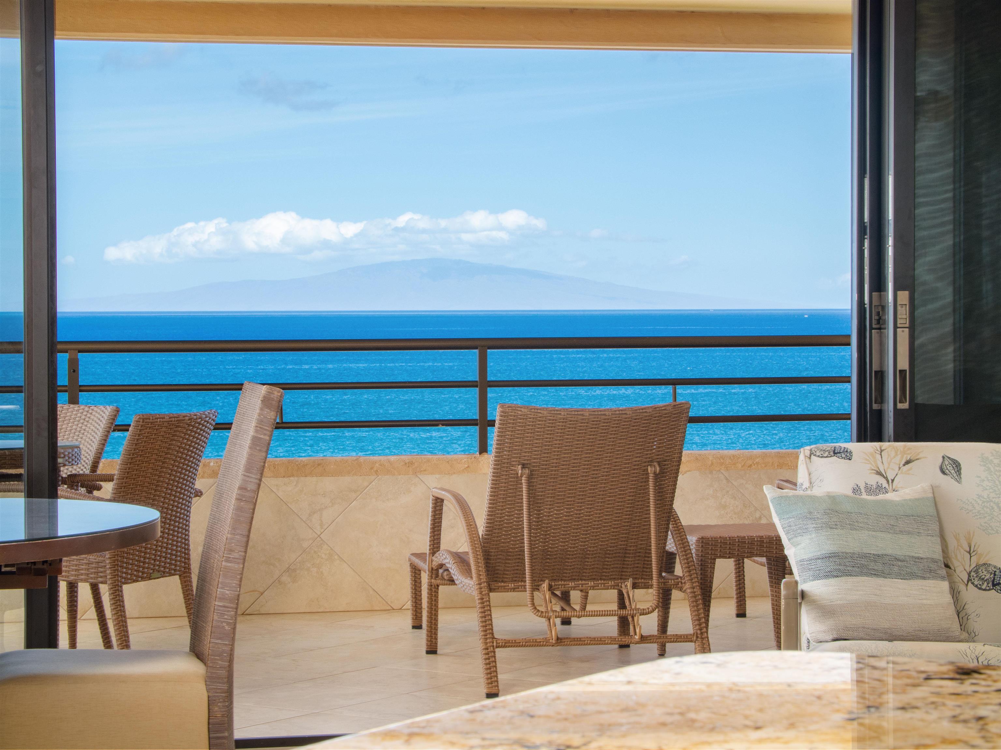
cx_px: 500
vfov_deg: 16.8
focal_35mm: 88
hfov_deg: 22.3
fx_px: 2544
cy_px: 375
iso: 800
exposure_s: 1/125
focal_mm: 44
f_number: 11
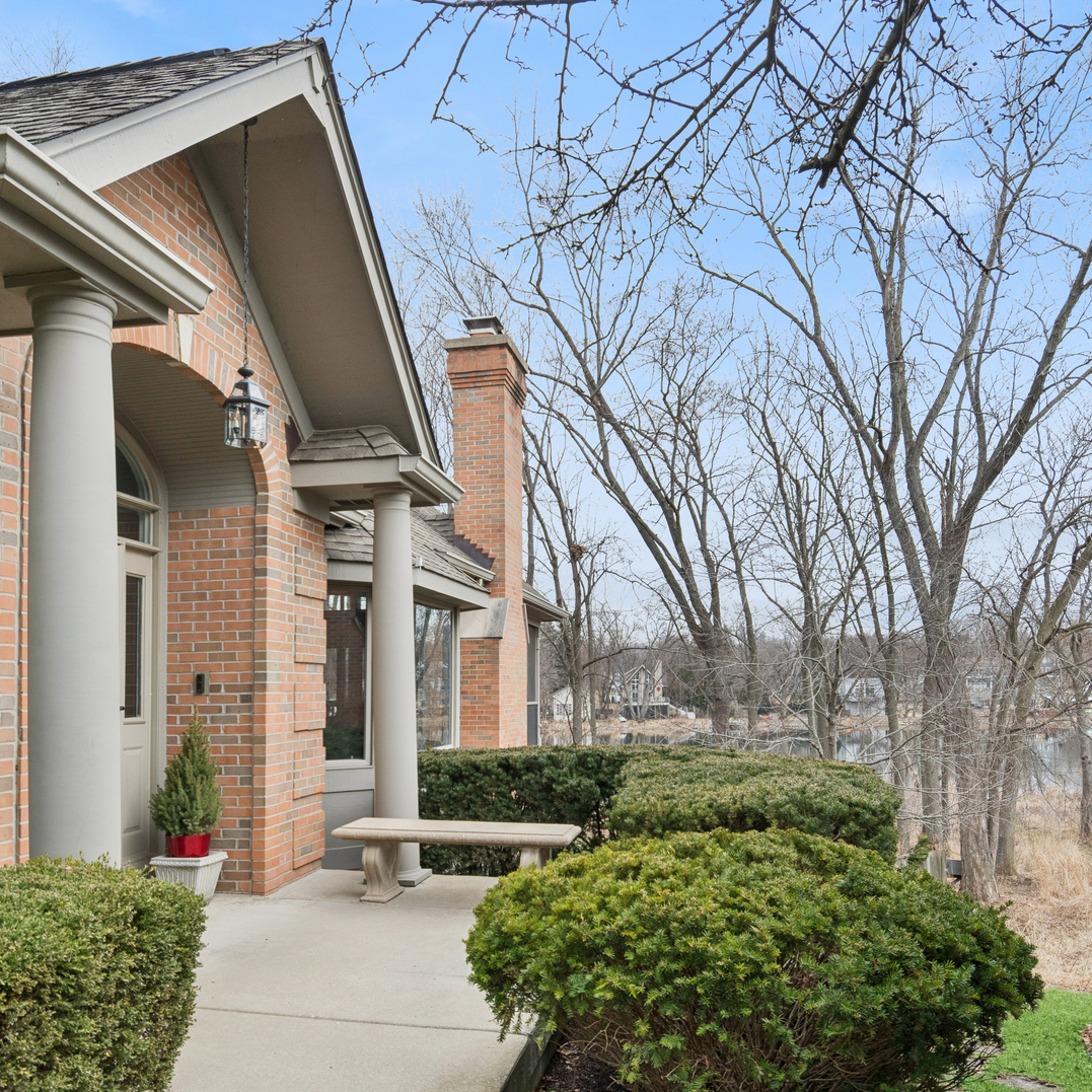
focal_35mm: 23
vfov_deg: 67.3
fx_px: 821
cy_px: 545
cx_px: 491
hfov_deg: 67.1
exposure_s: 1/160
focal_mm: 12
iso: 320
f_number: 8
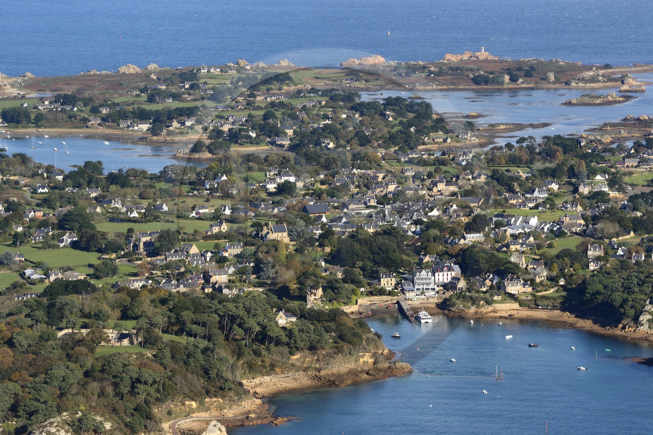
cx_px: 326
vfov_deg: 8.8
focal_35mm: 155
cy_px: 218
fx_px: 2809
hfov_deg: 13.3
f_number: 13
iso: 800
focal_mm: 155
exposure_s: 1/1000
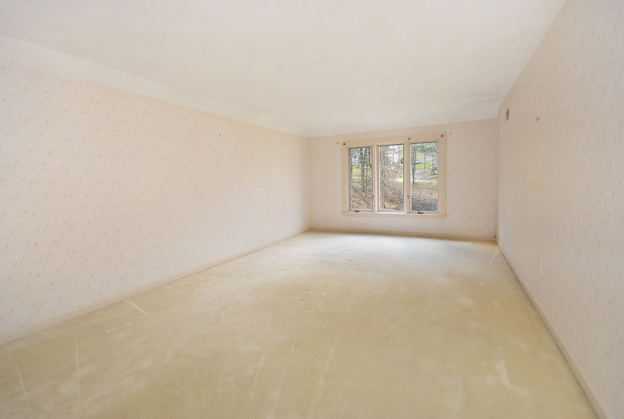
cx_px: 312
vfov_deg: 77.6
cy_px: 210
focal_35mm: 15
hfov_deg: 100.3
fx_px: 261
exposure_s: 1/60
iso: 400
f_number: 5
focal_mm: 10
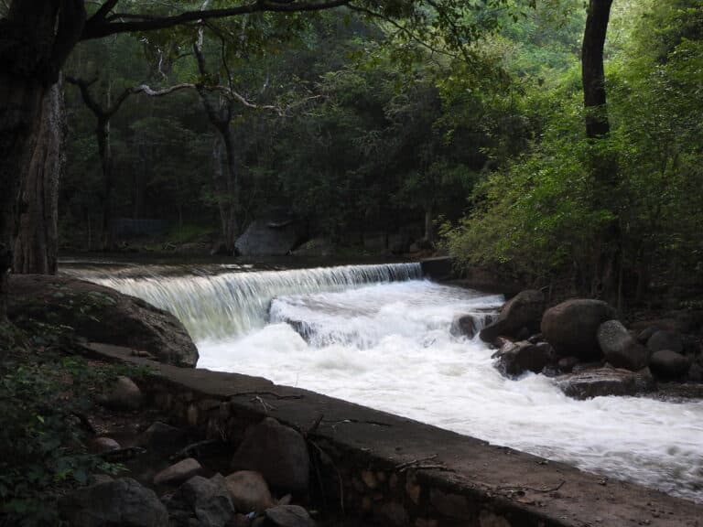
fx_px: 914
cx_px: 352
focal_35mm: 45
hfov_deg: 42.1
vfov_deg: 32.2
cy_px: 264
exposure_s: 1/30
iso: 110
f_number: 4
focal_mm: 8.1
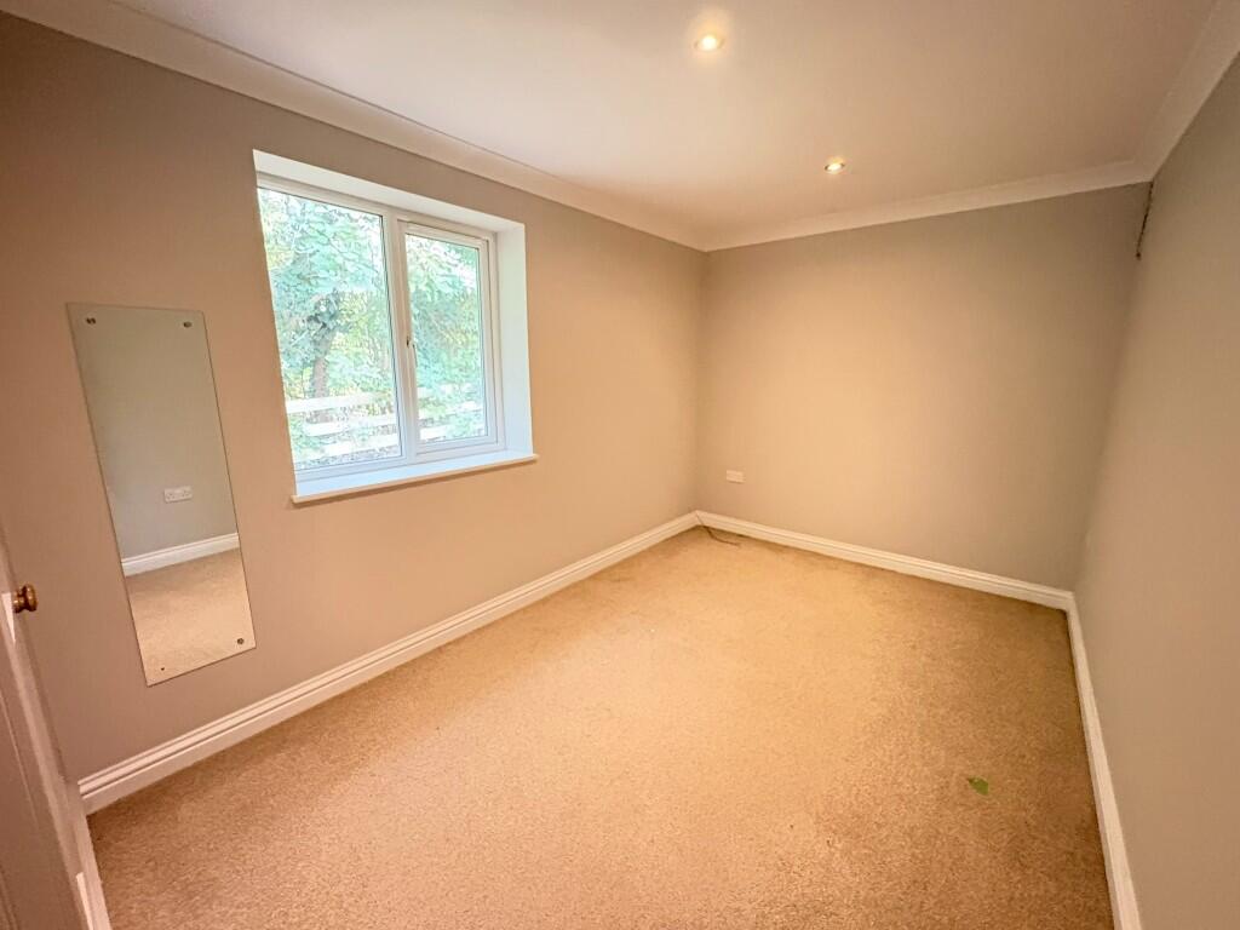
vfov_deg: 85.7
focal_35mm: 14
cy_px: 465
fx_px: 502
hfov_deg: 102.1
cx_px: 620
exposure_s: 1/25
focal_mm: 2.22
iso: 2000
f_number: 2.2
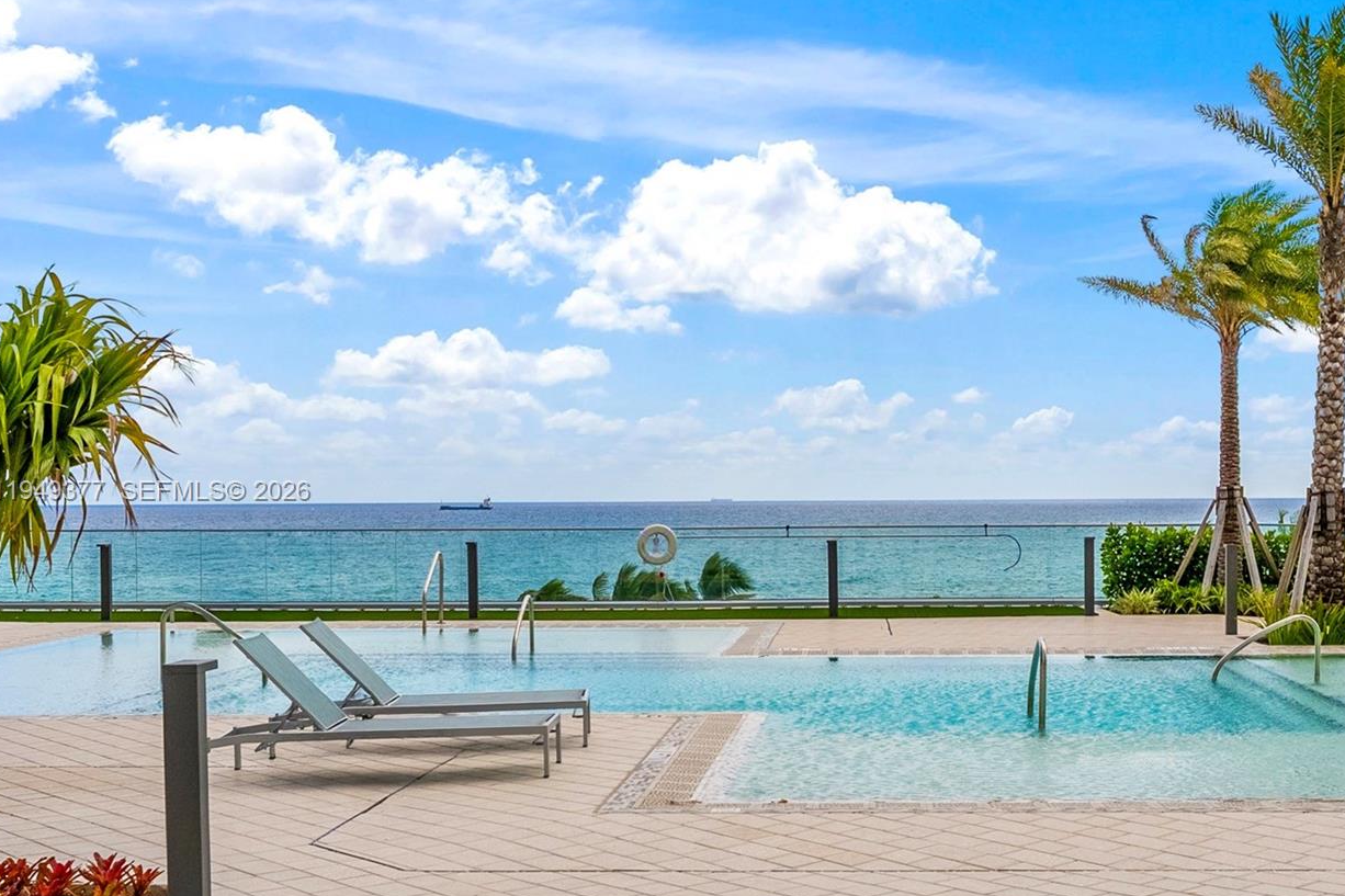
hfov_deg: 41.6
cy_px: 493
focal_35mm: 47
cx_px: 846
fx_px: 1756
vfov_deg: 28.6
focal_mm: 24
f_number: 8
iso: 200
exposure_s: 1/1000
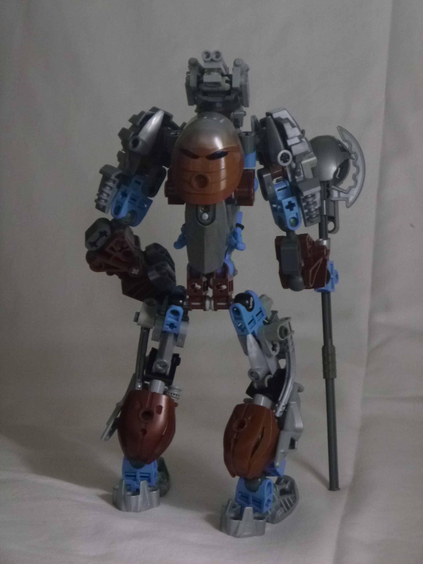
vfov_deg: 21.1
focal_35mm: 93
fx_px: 1515
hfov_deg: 15.9
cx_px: 212
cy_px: 282
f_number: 5.7
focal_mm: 16.7
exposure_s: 1/8
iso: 400
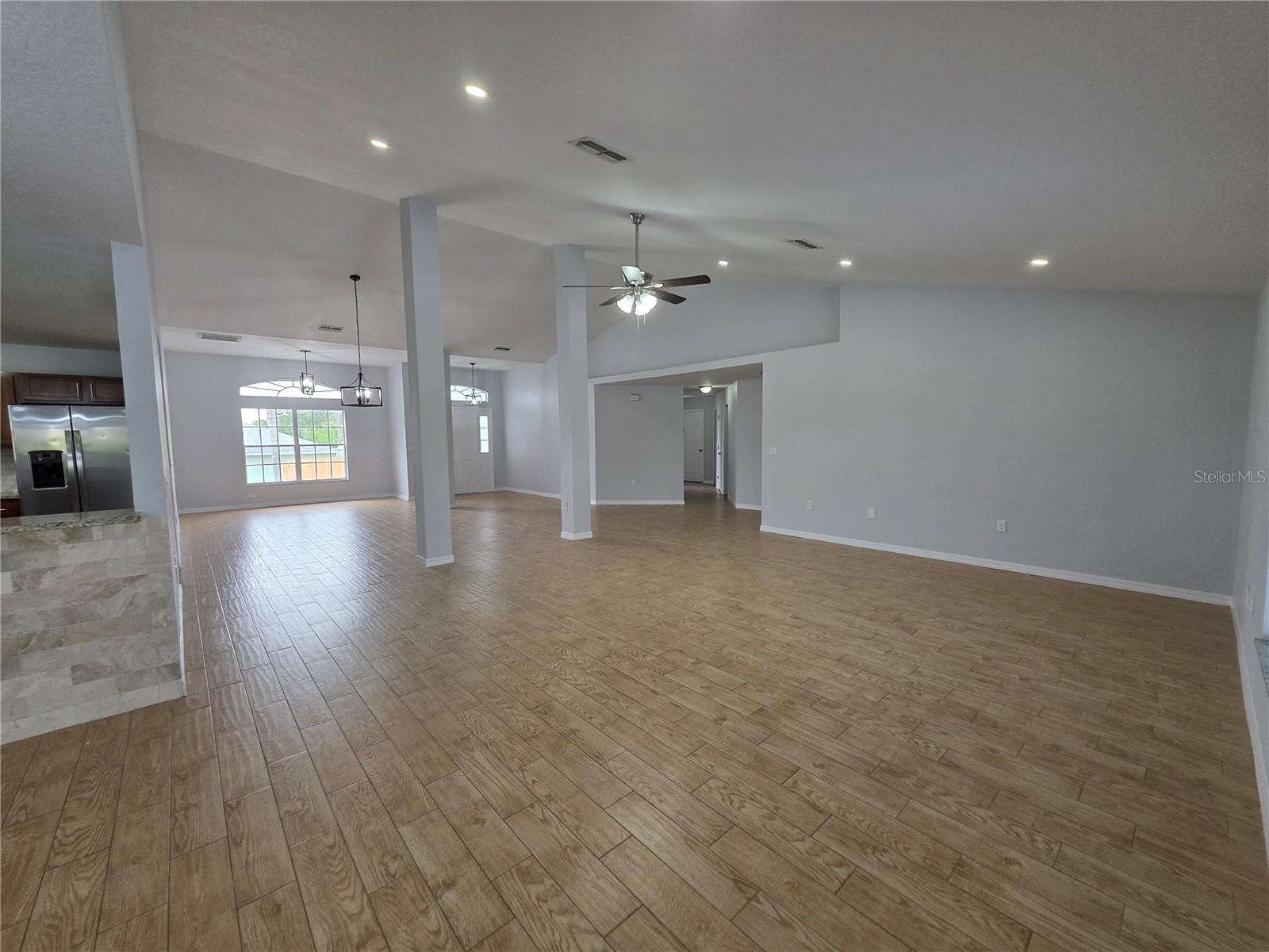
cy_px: 476
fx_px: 477
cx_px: 634
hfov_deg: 106.2
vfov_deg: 89.9
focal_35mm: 13
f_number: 1.9
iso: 80
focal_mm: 2.2
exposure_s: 1/120
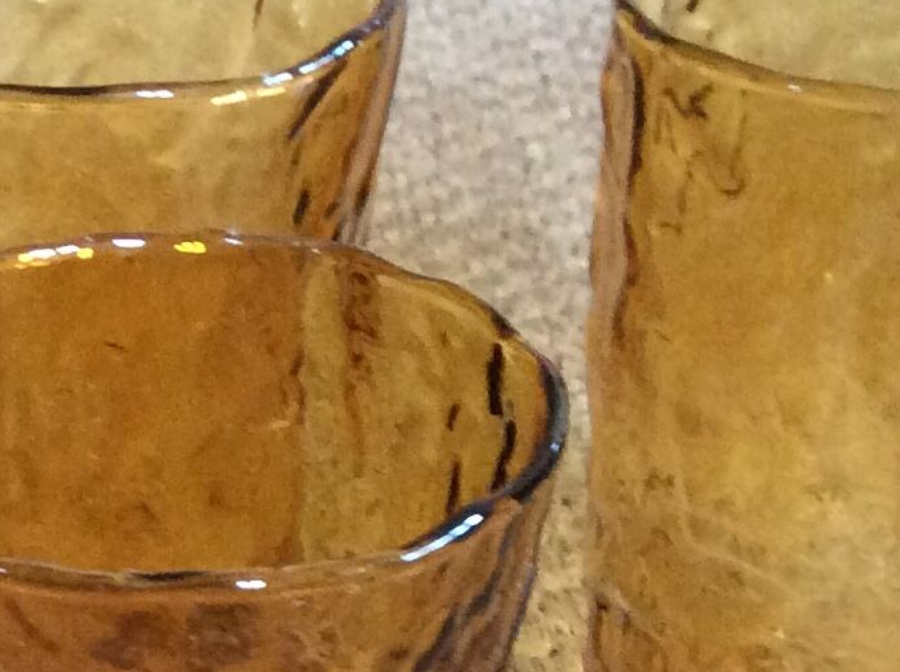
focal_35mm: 122
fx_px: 3167
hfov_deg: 15.7
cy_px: 818
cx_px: -89
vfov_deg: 11.8
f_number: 2.4
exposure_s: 1/25
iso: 200
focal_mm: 3.3
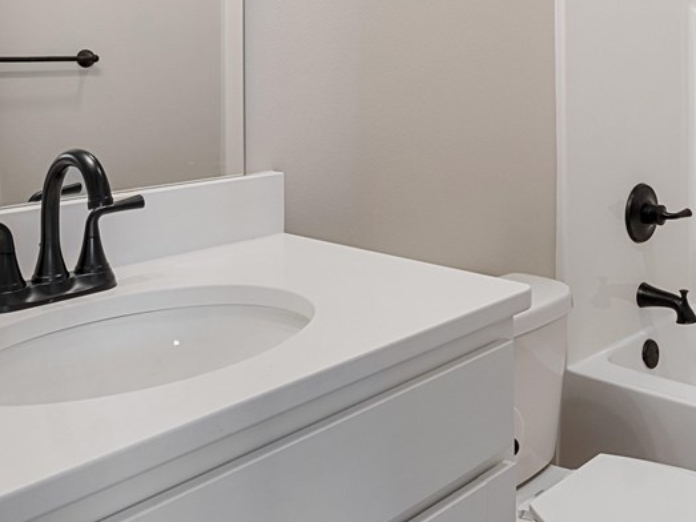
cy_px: 45
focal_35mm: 40
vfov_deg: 33.9
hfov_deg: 45.4
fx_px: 804
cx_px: 510
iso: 800
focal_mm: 17
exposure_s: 1/4
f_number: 9
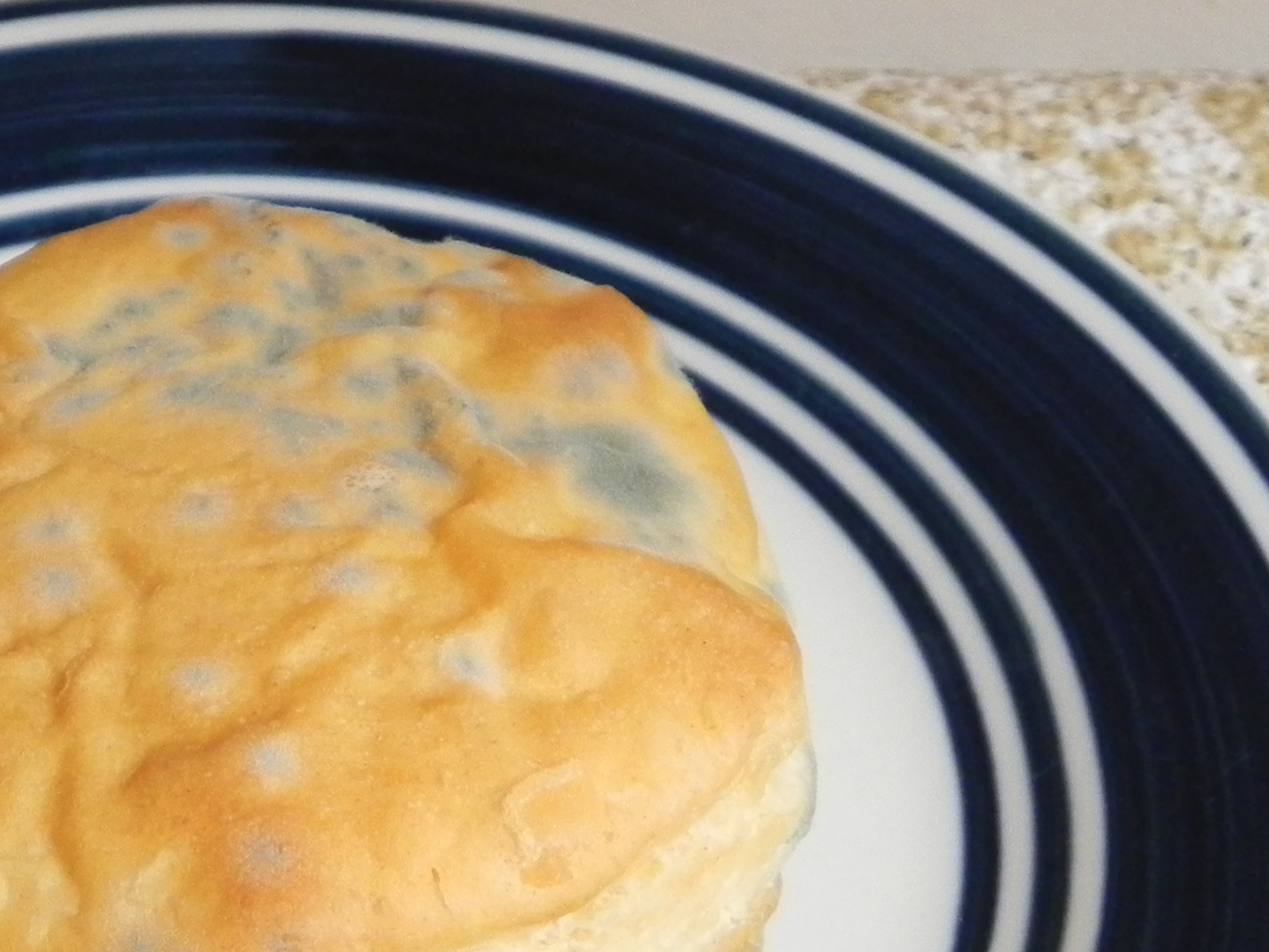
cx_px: 194
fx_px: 2420
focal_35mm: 66
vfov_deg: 21.9
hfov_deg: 28.5
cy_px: 792
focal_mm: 4.6
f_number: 2.8
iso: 400
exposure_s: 1/3.1
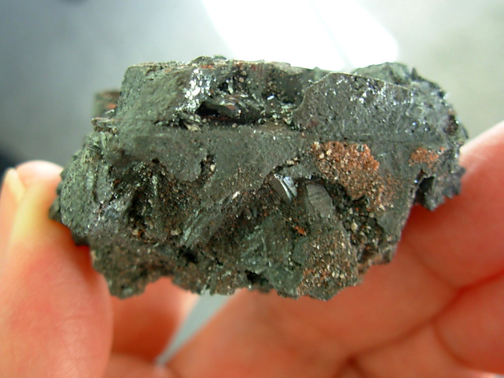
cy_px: 189
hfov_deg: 49.0
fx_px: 553
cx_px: 252
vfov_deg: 37.7
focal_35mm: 38
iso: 50
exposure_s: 1/9
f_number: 2.9
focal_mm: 6.3
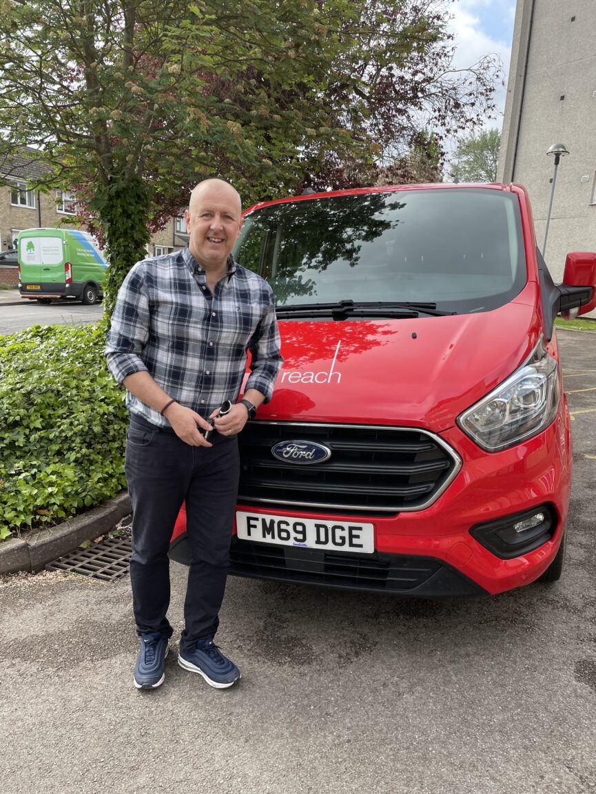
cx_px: 298
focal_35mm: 26
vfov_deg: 67.3
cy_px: 397
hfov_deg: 53.1
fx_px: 597
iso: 32
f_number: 1.6
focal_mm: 4.2
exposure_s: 1/612
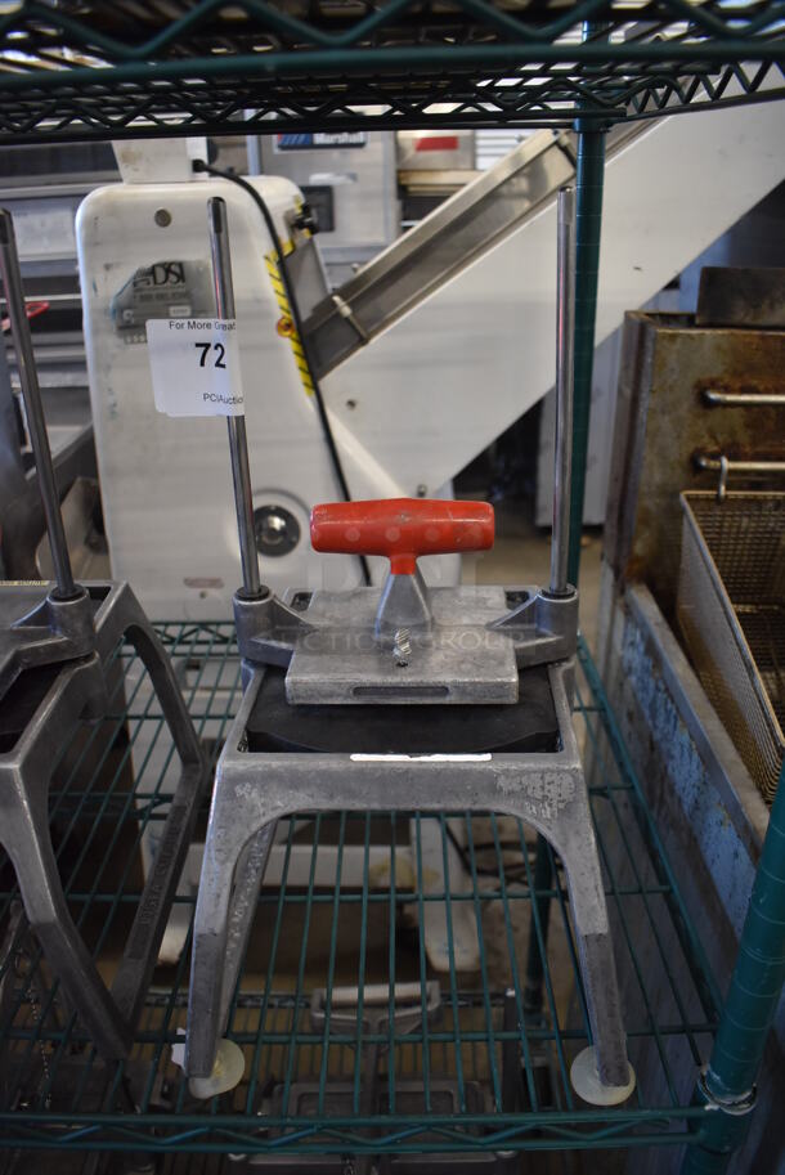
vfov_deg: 67.3
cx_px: 392
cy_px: 588
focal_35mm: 27
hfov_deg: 48.0
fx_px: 882
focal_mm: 18
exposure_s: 1/125
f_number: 3.5
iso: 1400
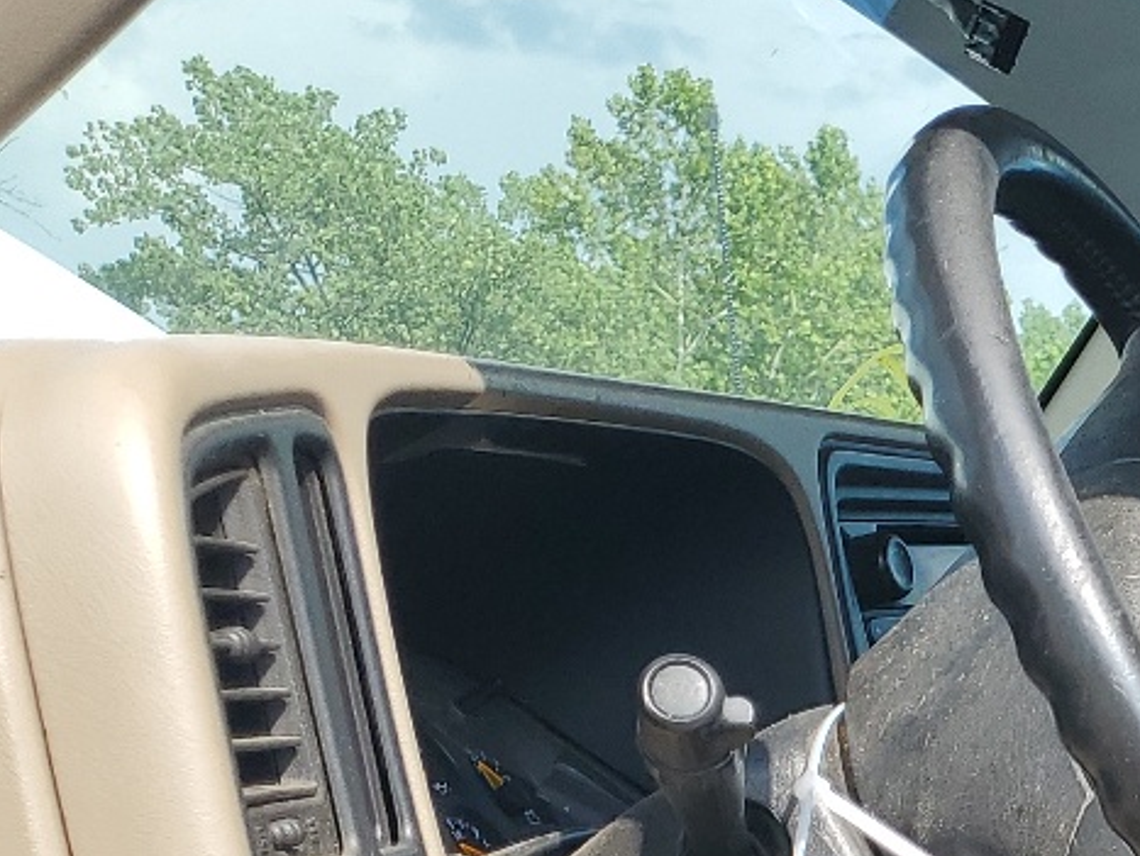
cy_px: 1334
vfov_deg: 15.2
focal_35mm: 89
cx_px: 1831
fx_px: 2933
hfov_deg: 18.7
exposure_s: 1/1250
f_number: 1.5
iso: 50
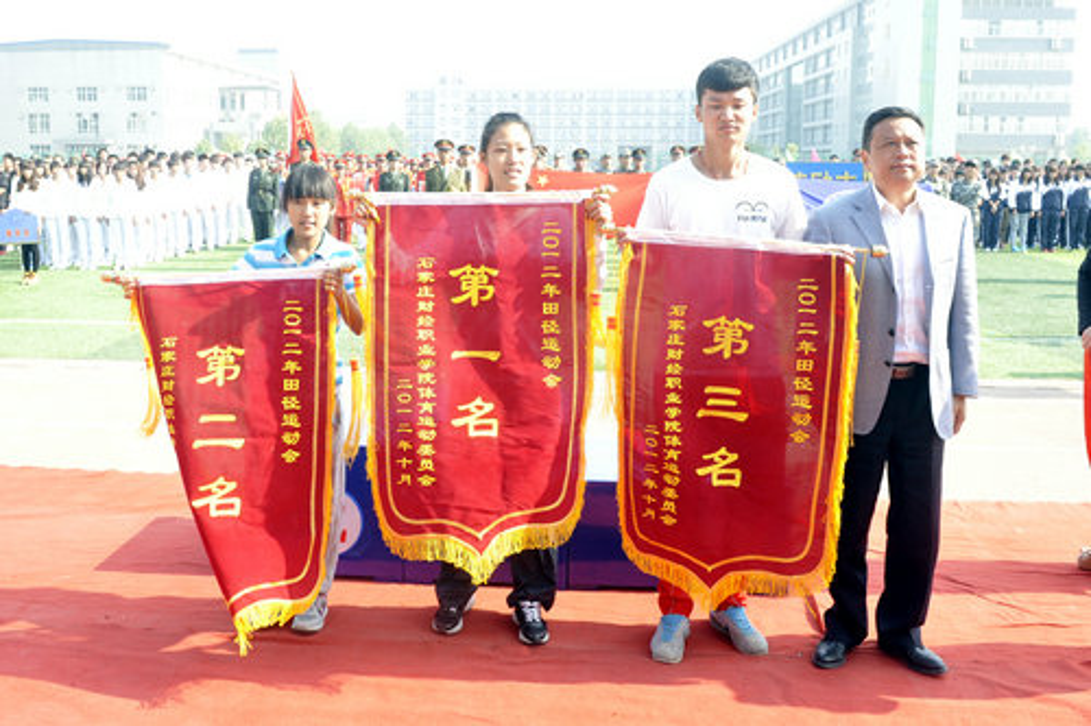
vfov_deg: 53.1
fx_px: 727
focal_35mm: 24
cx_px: 546
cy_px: 363
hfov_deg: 73.8
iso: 640
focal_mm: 24
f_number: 7.1
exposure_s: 1/200
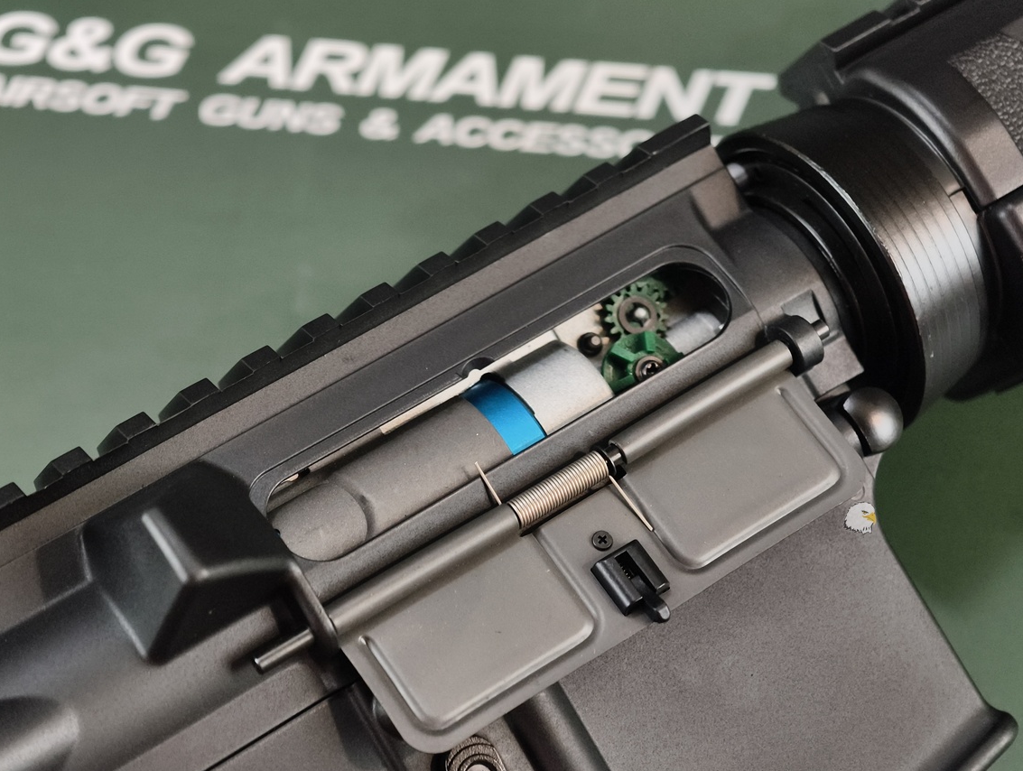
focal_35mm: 90
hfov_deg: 21.7
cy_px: 378
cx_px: 503
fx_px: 2665
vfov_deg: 16.5
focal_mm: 22.48
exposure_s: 1/30
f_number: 2.67
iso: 1258
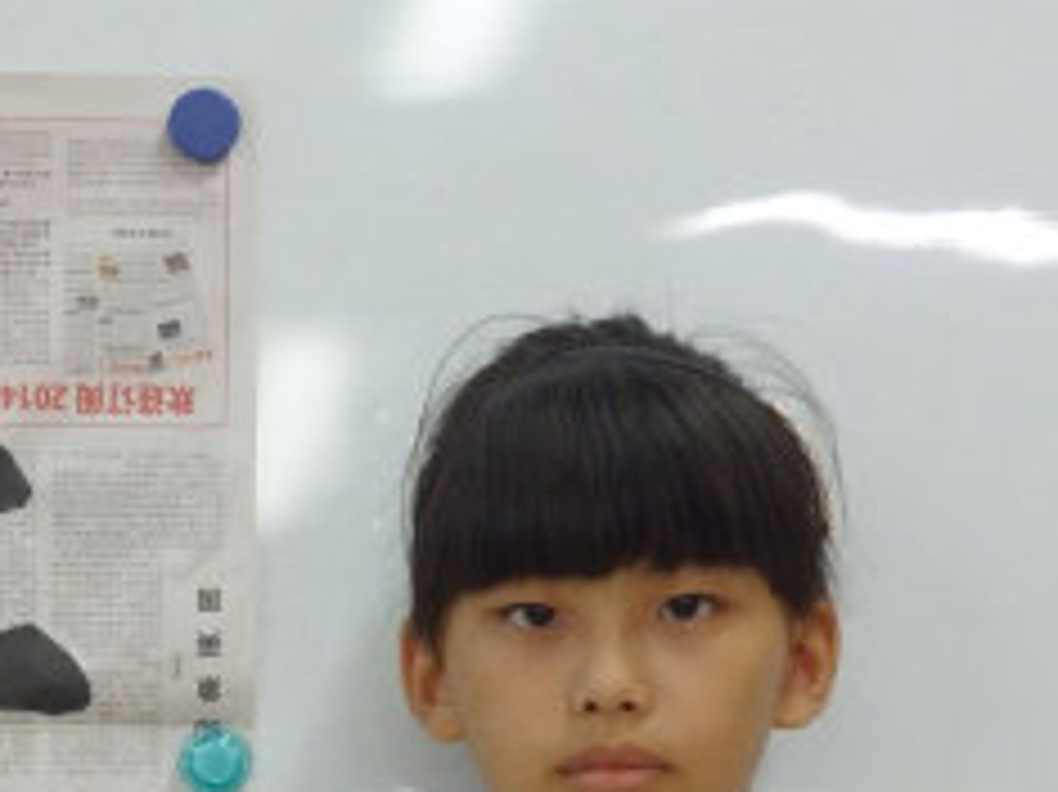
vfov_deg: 11.8
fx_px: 3819
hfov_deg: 15.6
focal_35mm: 125
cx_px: 144
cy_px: 745
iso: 800
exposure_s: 1/60
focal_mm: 10.8
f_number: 4.2
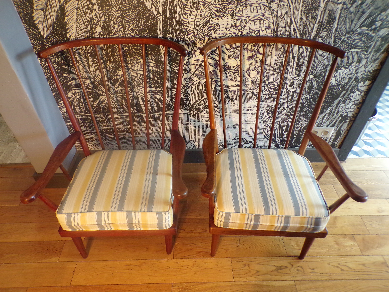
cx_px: 194
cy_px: 146
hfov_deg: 71.6
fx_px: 270
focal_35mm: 24
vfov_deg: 56.8
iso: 329
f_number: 3
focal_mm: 4.3
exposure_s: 1/17
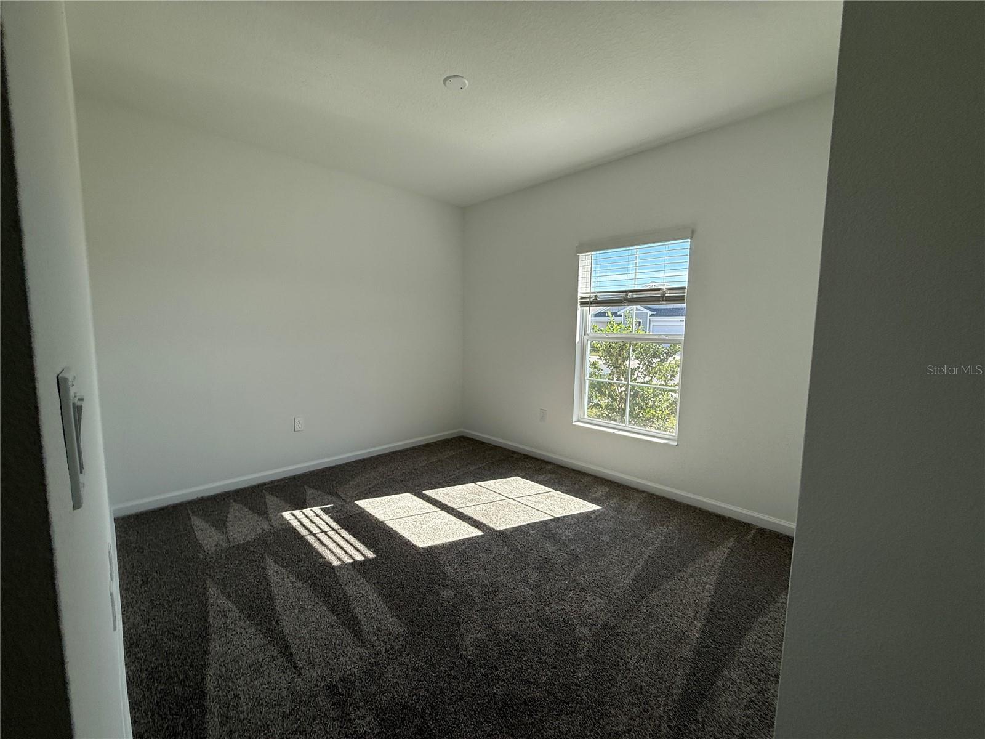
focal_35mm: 14
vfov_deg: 85.7
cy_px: 370
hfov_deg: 102.1
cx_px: 492
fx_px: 398
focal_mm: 2.22
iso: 64
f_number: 2.2
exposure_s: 1/379
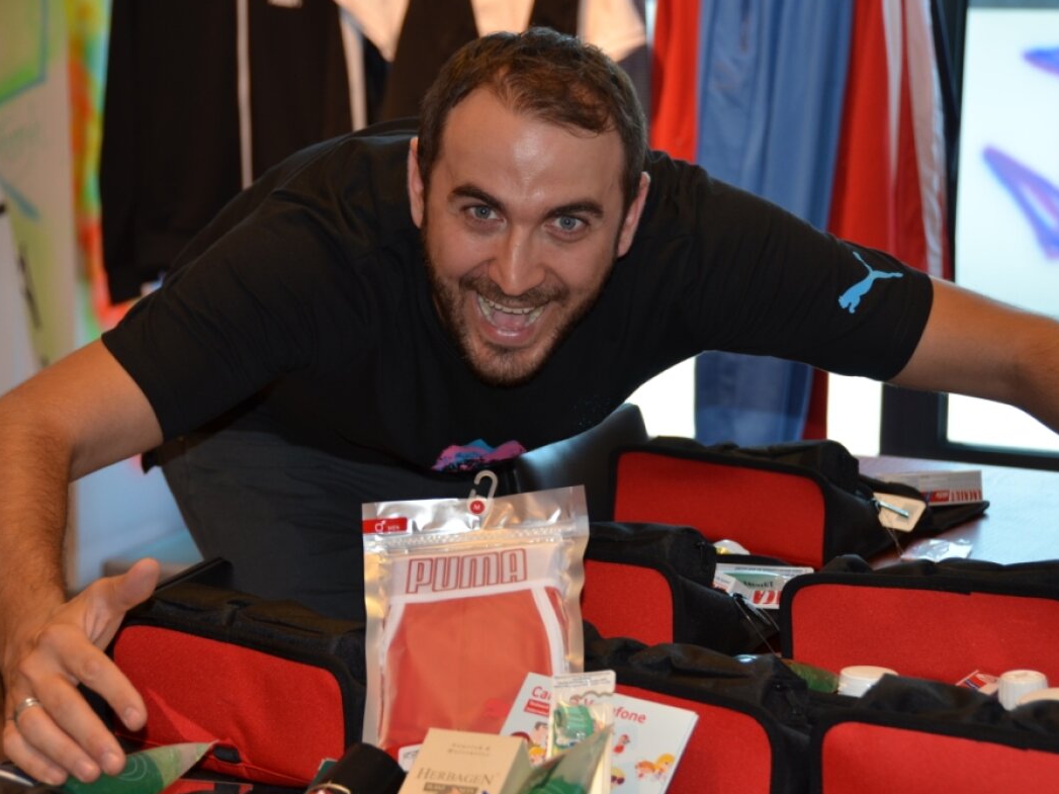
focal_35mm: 99
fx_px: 3028
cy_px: 394
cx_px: 569
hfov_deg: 19.8
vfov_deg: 14.9
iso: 280
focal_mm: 60
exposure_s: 1/125
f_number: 4.8
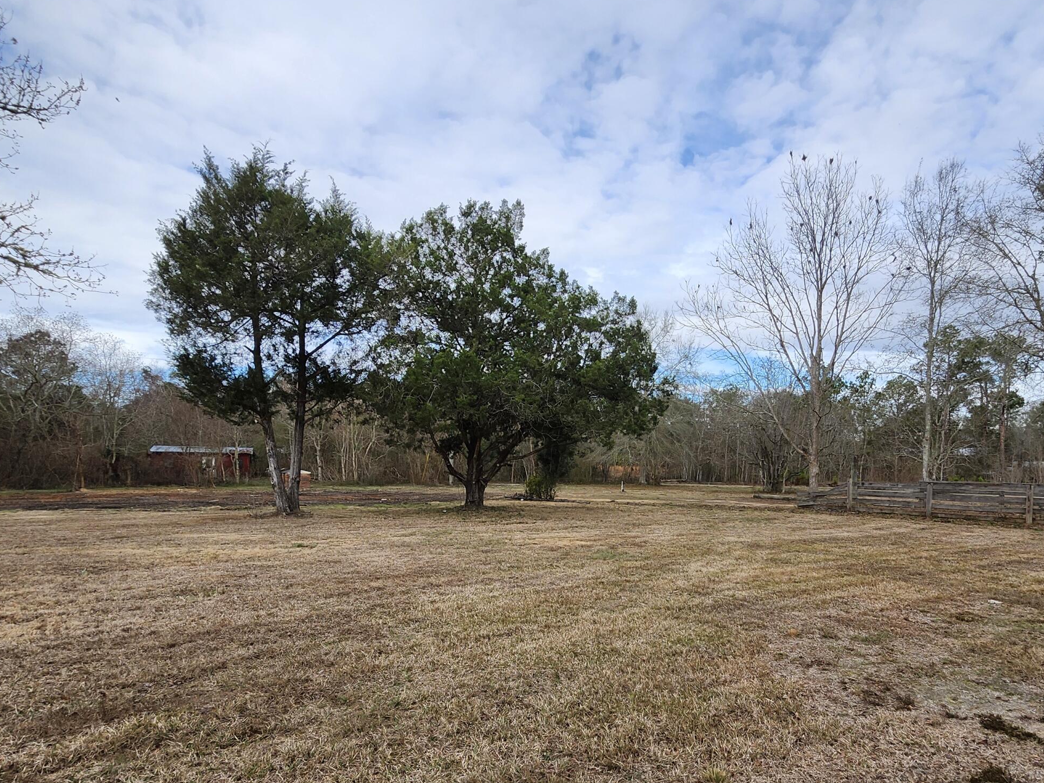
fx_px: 603
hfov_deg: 81.1
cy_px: 492
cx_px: 608
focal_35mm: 20
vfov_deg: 65.0
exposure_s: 1/1011
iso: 40
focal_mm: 1.74
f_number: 2.2
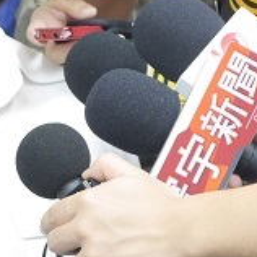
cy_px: 92
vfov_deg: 5.3
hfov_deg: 5.2
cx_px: -29
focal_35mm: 333
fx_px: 2797
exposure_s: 1/80
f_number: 2.8
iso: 1600
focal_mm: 35
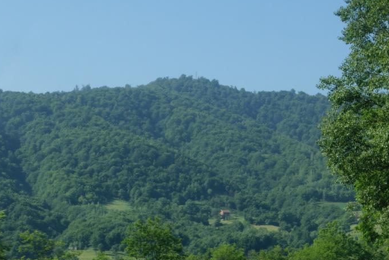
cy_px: 161
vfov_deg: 13.6
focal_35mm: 101
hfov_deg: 20.2
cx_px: 174
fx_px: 1090
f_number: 11
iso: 100
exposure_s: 1/100
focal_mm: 45
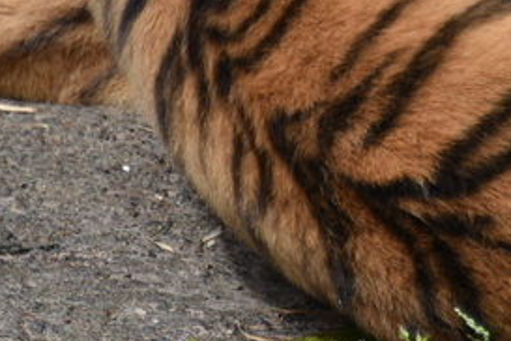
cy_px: -257
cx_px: 861
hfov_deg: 1.5
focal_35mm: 1406
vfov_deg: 1.0
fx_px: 19956
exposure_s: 1/640
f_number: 5.6
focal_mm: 300
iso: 180
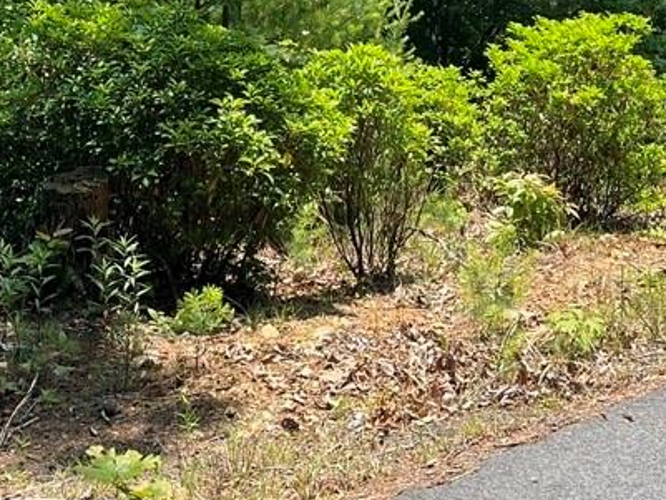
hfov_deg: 23.5
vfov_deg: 17.2
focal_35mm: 83
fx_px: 1597
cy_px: -61
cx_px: 355
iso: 50
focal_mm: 5.1
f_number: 1.6
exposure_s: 1/1294
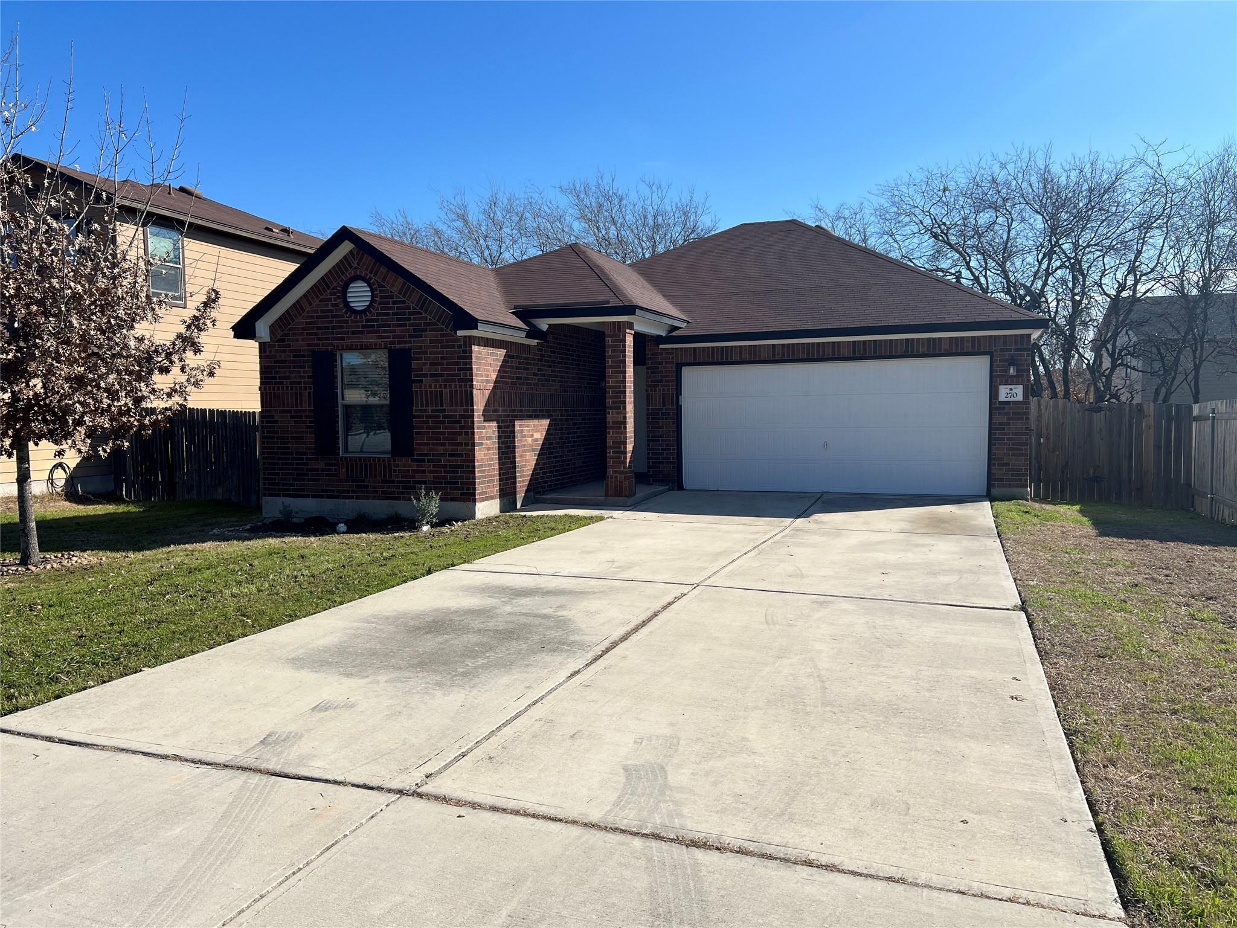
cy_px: 464
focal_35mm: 26
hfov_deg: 67.3
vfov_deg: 53.1
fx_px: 929
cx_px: 618
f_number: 1.5
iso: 50
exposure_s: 1/5319
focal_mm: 5.7
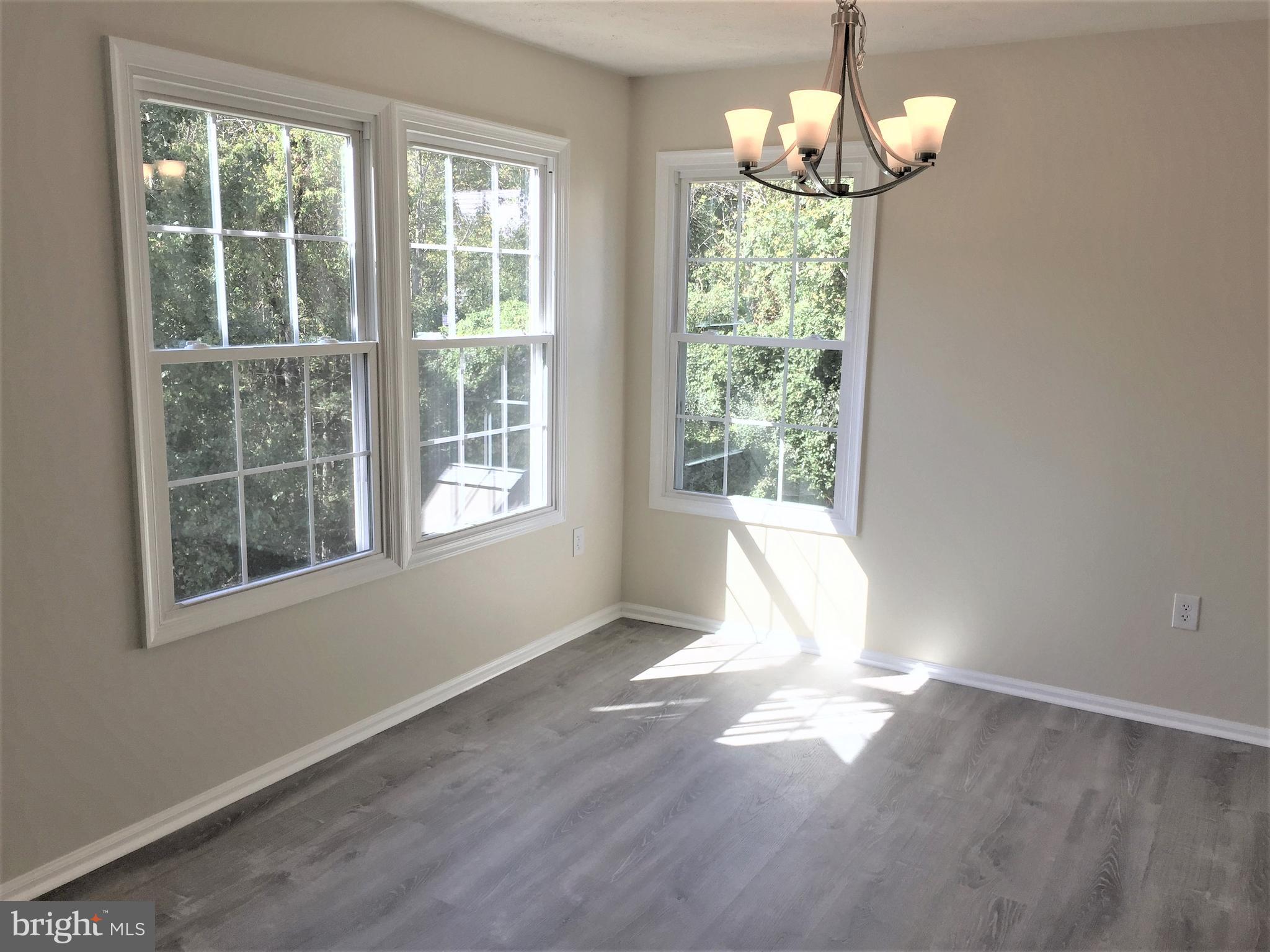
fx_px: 1064
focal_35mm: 29
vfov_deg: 48.2
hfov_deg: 61.7
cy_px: 476
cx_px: 635
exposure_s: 1/338
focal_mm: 4.15
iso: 32
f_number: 2.2
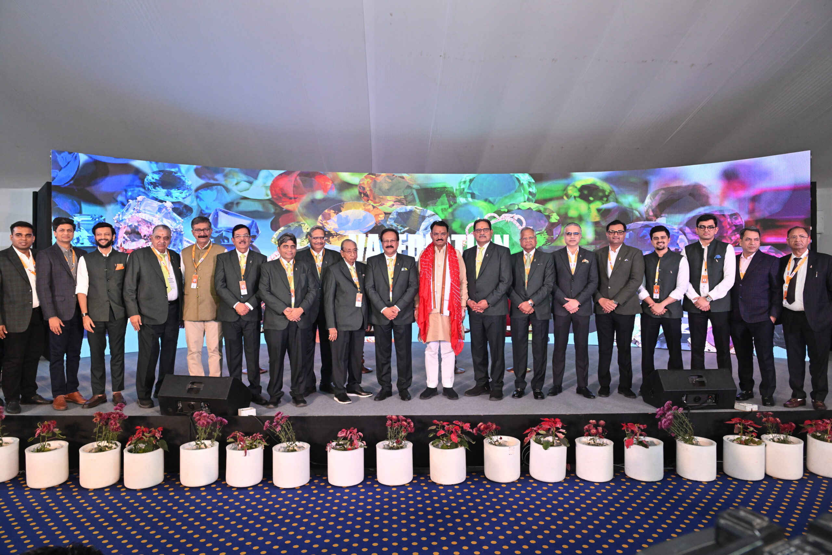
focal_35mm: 24
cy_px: 278
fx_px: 555
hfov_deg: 73.7
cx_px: 416
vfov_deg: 53.1
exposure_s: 1/160
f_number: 7.1
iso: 2000
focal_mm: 24
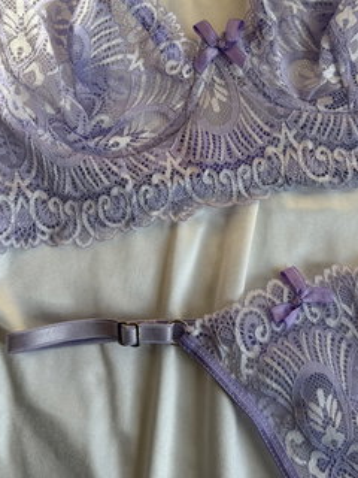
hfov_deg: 36.0
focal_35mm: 40
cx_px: 179
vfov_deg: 46.3
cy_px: 171
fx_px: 552
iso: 80
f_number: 1.78
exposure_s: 1/1410
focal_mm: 6.76
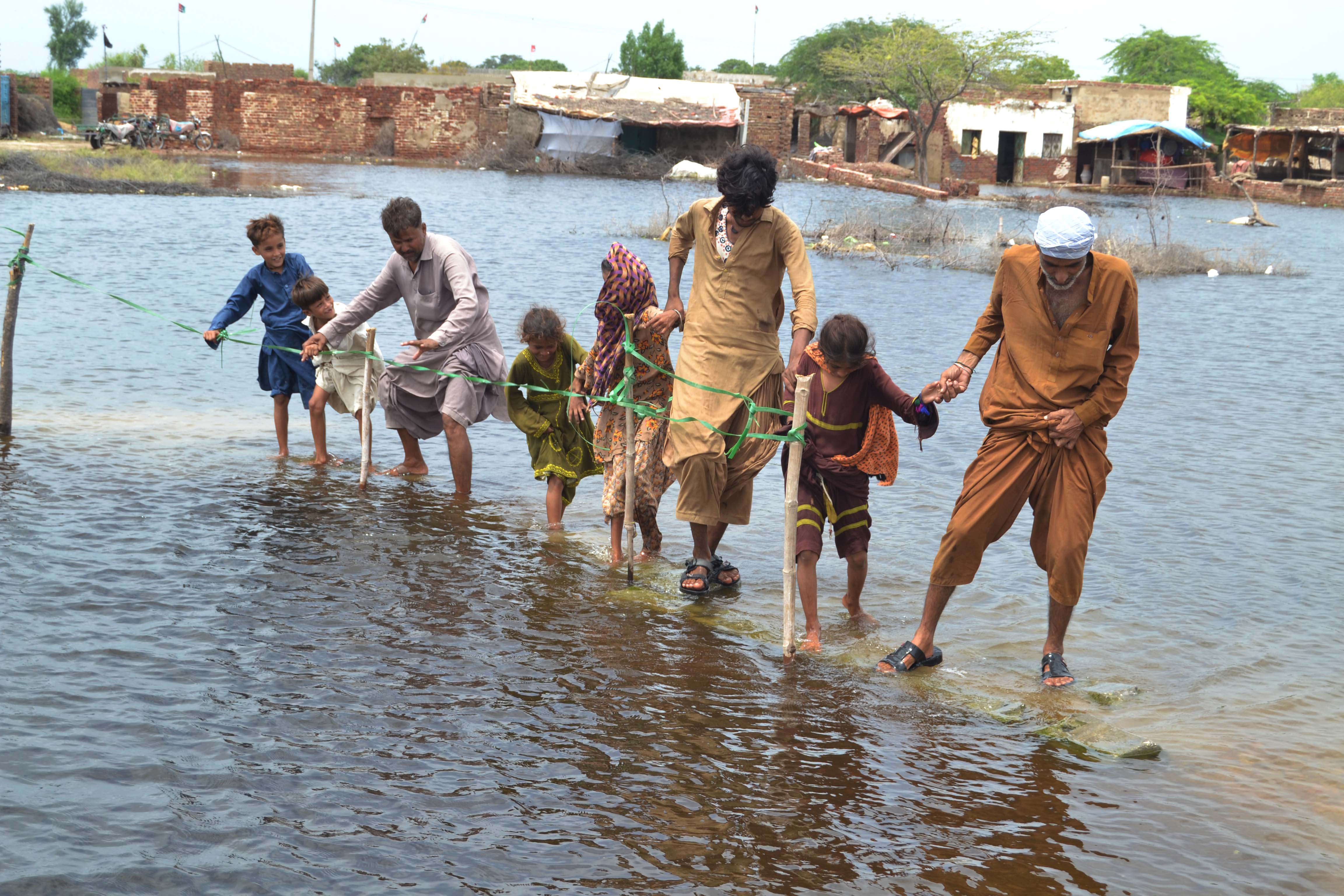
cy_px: 448
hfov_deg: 35.1
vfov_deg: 23.8
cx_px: 672
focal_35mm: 57
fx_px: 2128
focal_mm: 38
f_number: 4.8
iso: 200
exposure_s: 1/250
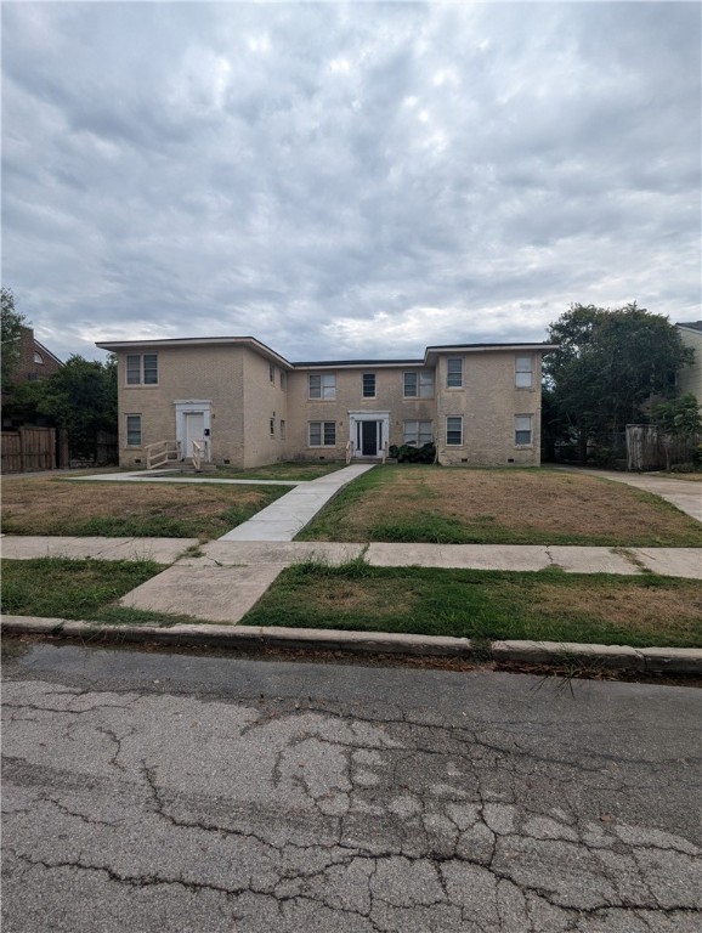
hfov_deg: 78.2
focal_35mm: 16
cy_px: 466
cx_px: 351
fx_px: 432
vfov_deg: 94.4
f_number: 2.2
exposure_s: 1/1976
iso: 50
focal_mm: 2.35
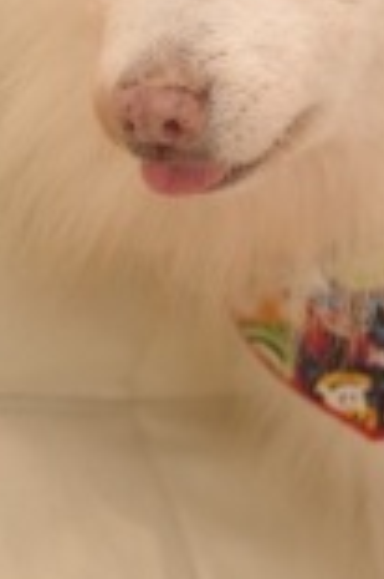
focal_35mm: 212
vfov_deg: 9.7
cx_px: 313
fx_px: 3399
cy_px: 149
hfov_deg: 6.5
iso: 3200
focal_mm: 55
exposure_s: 1/100
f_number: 2.8
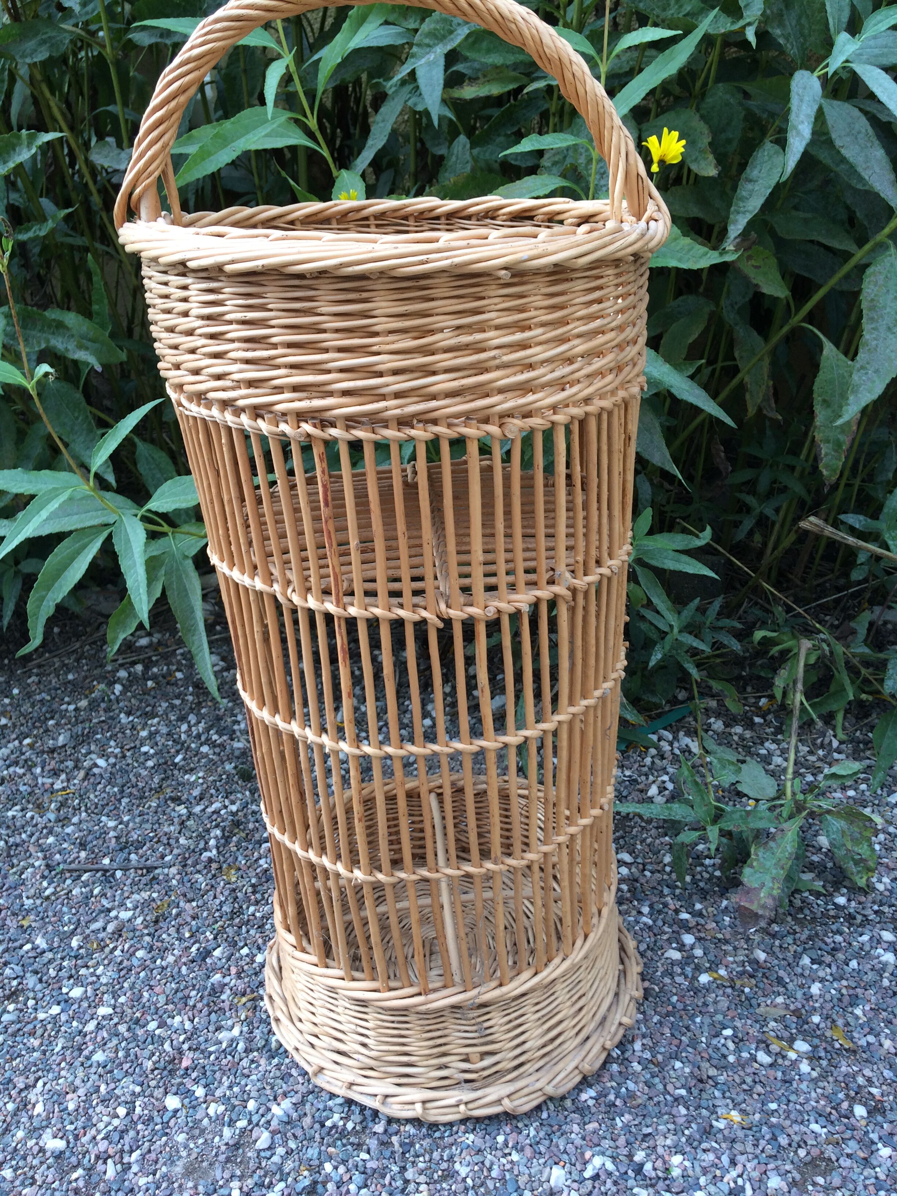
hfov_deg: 48.2
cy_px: 598
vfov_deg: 61.7
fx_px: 1002
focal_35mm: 29
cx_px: 448
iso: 32
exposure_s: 1/172
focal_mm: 4.15
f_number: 2.2
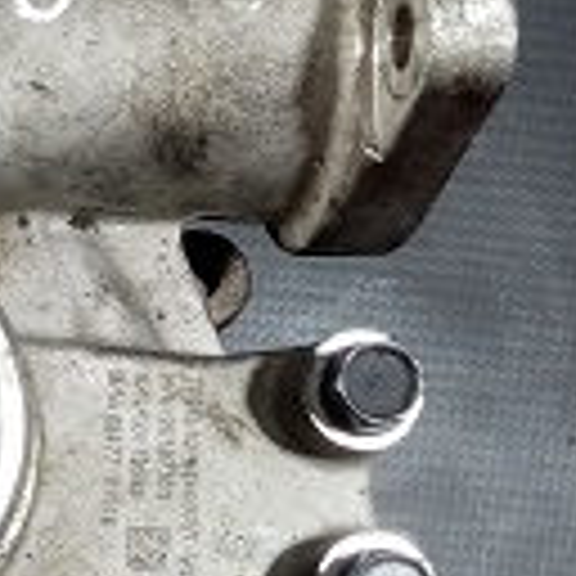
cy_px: 351
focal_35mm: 84
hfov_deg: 19.6
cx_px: -86
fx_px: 1581
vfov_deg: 20.6
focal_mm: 3.62
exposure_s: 1/33.3
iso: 125
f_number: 1.8
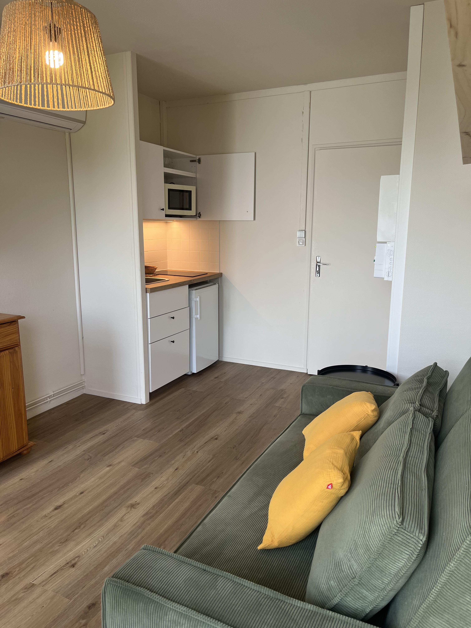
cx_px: 236
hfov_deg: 53.1
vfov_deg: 67.3
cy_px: 314
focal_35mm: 26
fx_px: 472
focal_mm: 5.1
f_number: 1.6
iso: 64
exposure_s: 1/122
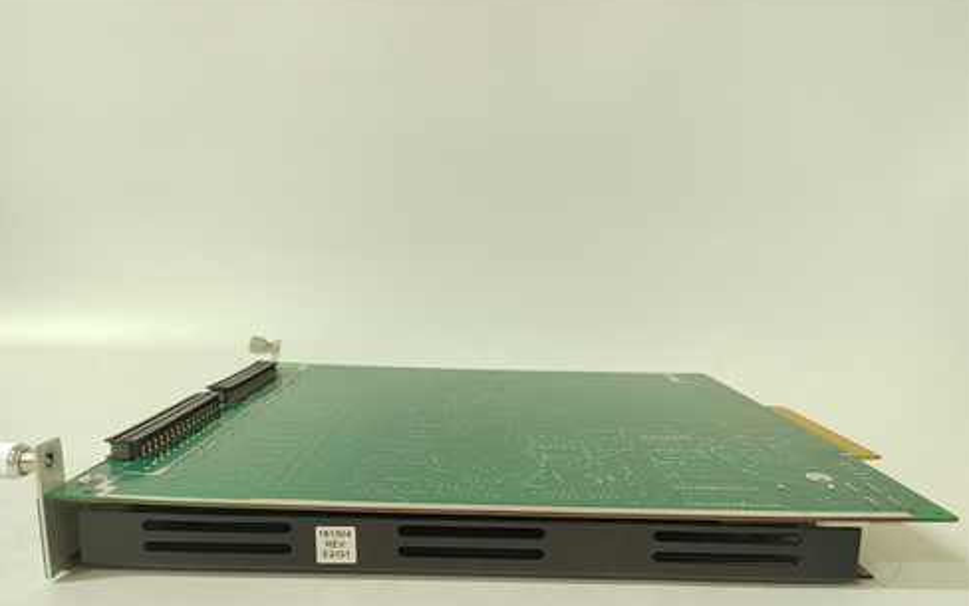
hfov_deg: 72.5
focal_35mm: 25
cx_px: 477
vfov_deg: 49.0
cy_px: 363
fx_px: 660
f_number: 1.9
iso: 1397
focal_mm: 5.52
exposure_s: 1/50
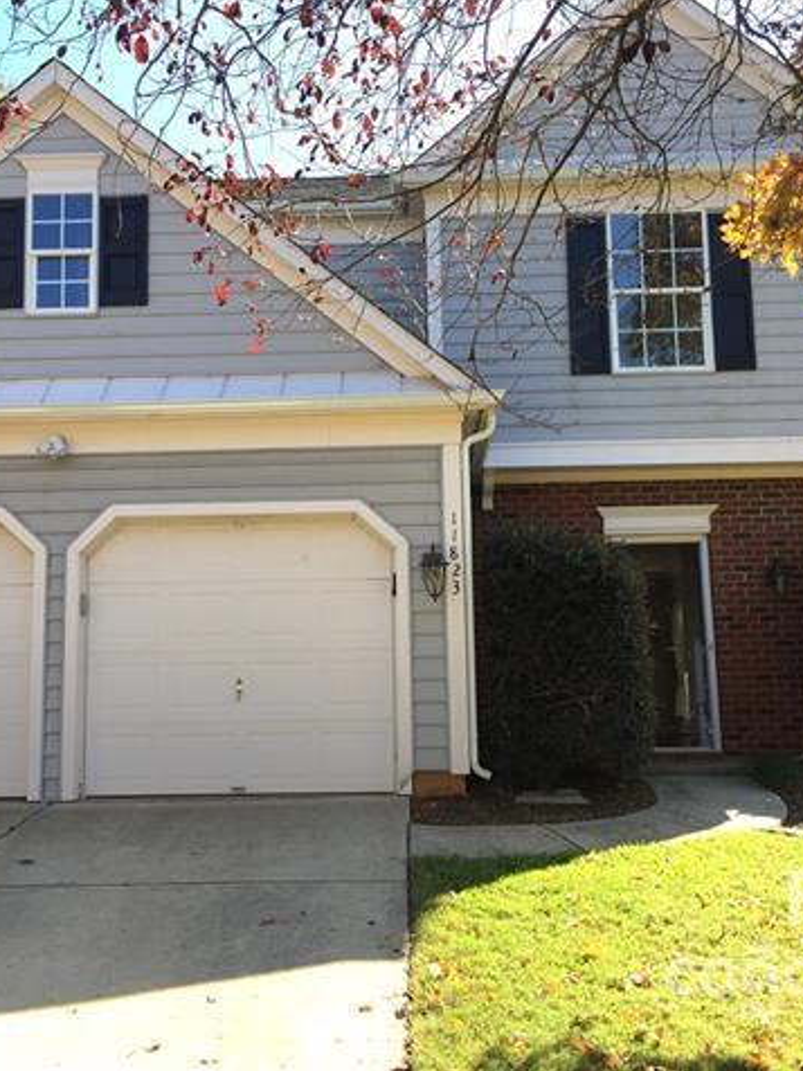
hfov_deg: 36.8
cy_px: 533
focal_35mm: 39
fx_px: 1206
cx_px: 367
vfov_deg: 47.9
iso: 32
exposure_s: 1/557
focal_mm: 4.15
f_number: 2.2
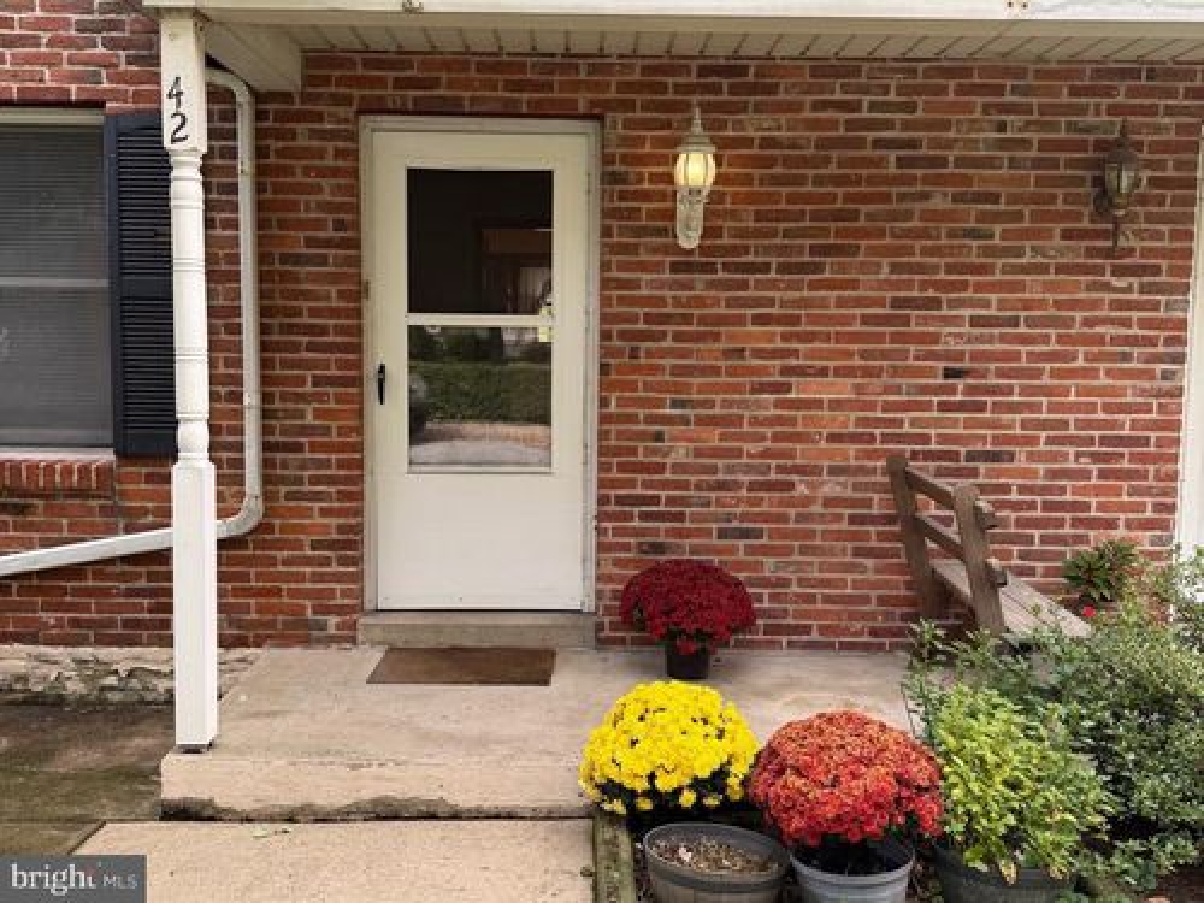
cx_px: 602
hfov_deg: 71.6
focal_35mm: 24
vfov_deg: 56.8
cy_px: 452
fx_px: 835
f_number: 1.78
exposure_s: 1/435
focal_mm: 6.76
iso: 80
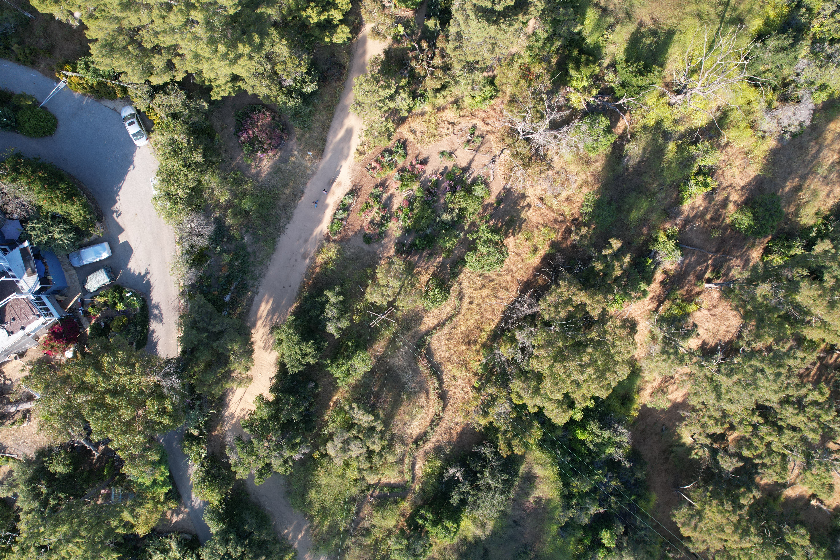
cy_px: 280
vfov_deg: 57.2
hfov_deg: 78.6
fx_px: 513
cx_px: 420
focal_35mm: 22
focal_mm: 8.38
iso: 120
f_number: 2.8
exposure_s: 1/400
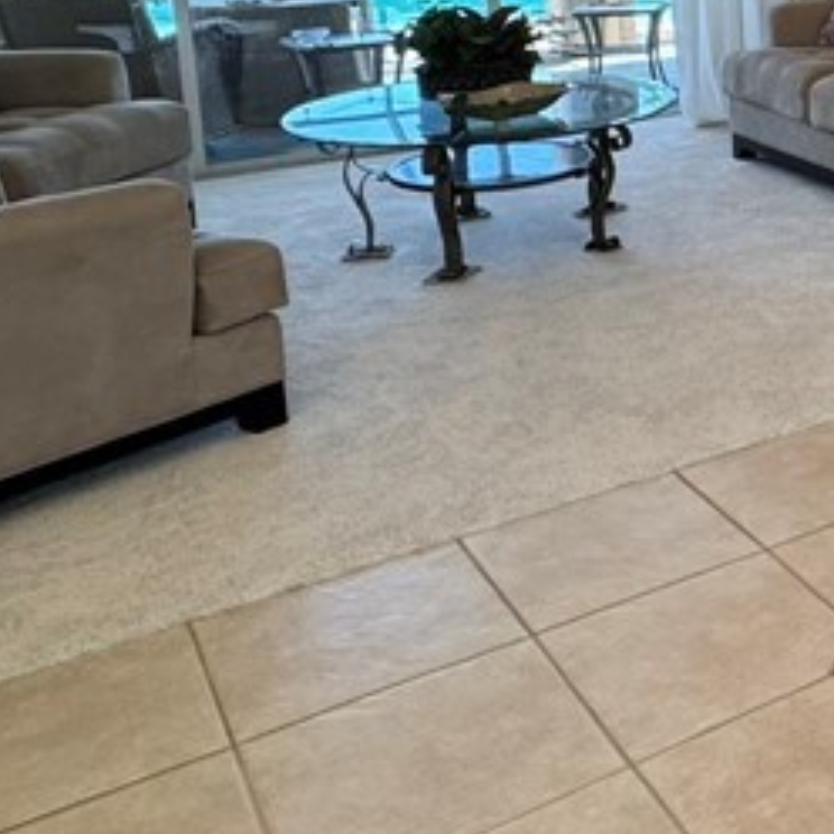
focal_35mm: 51
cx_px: 1167
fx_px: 1390
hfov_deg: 26.5
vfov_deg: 31.6
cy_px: 61
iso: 200
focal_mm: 2.22
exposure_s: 1/120
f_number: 2.2
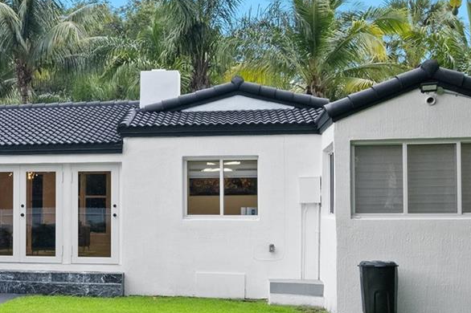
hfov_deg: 26.4
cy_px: 179
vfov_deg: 19.2
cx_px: -39
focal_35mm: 71
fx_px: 928
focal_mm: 17.4
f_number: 8
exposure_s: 1/100
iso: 640
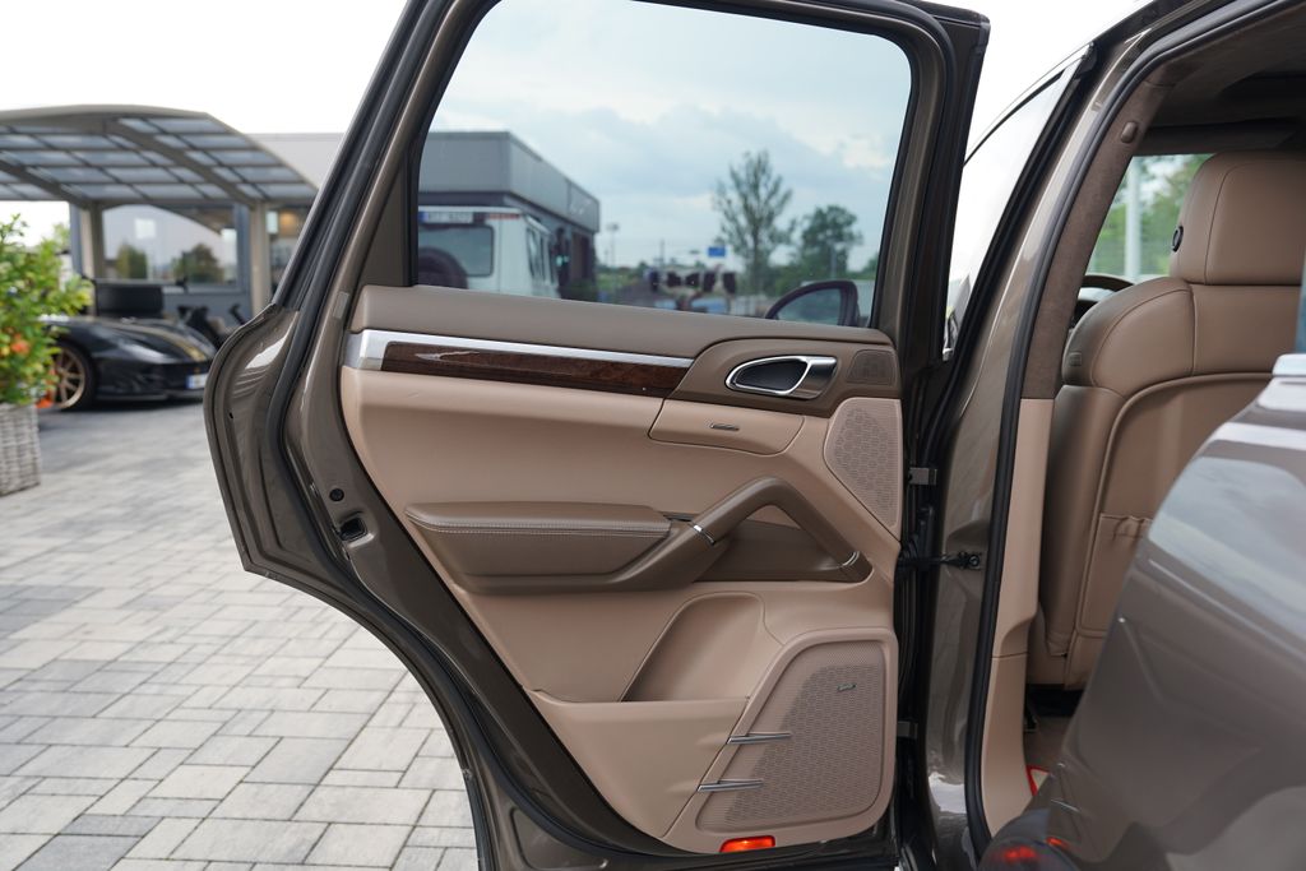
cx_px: 653
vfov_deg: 41.1
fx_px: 1161
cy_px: 436
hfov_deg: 58.7
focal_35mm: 32
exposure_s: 1/80
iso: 100
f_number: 4
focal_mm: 32
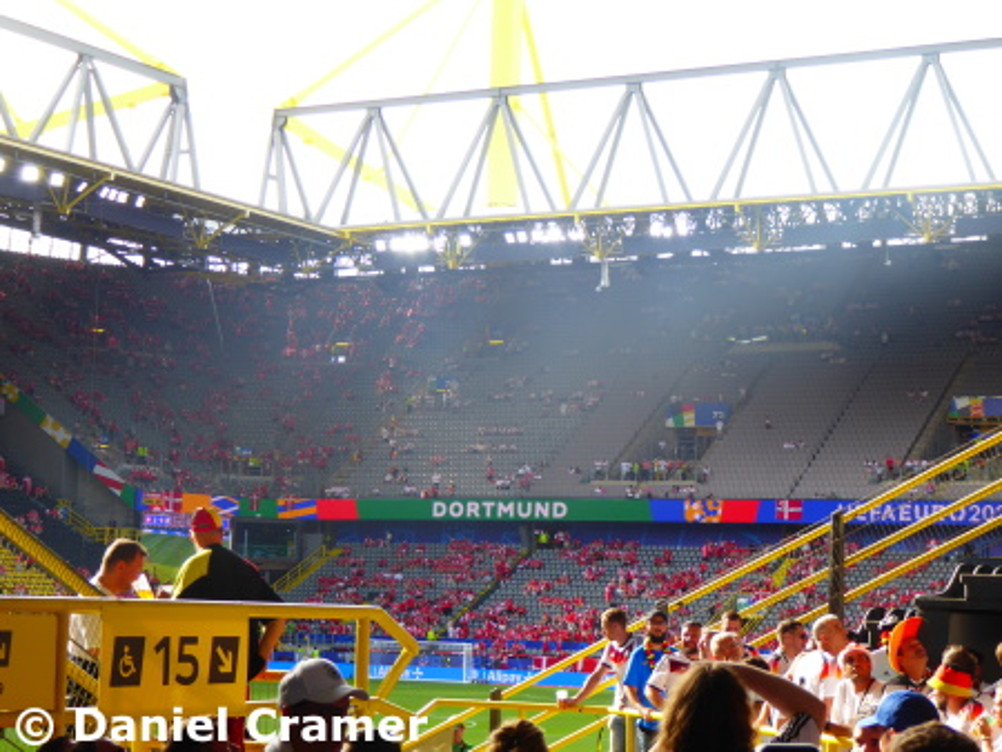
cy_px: 376
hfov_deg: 24.7
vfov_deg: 18.7
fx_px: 2288
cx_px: 501
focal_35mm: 79
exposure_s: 1/60
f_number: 4.7
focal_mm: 14.1
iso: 100
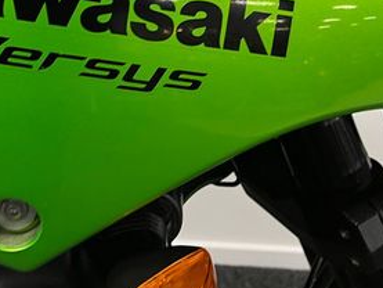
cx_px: 102
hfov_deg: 31.7
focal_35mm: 60
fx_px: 664
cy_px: -35
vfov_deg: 22.9
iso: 125
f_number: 1.6
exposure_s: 1/50
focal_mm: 5.1
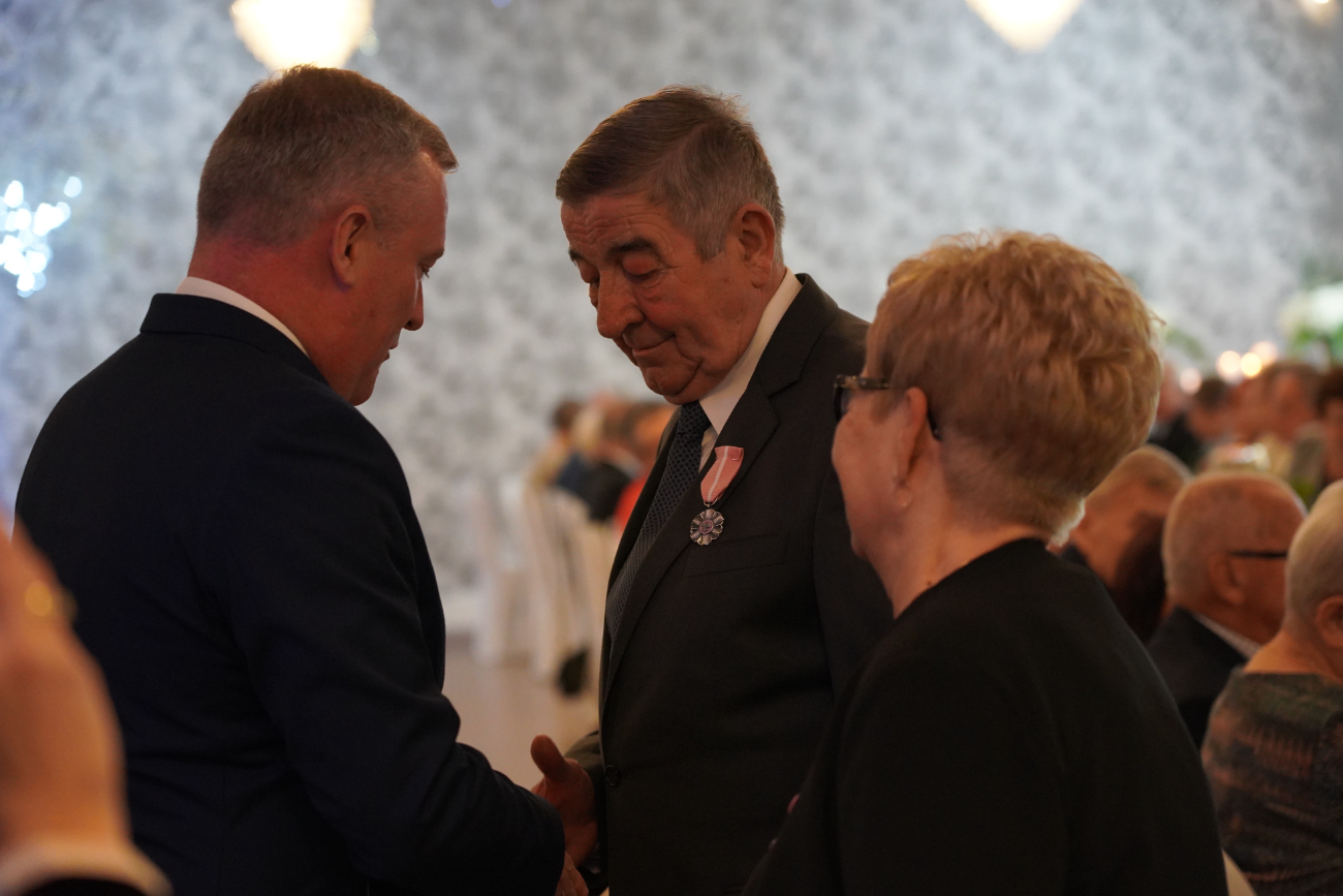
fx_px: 3917
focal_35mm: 105
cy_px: 448
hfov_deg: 19.5
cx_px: 672
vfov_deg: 13.0
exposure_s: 1/160
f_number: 4
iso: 6400
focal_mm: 105
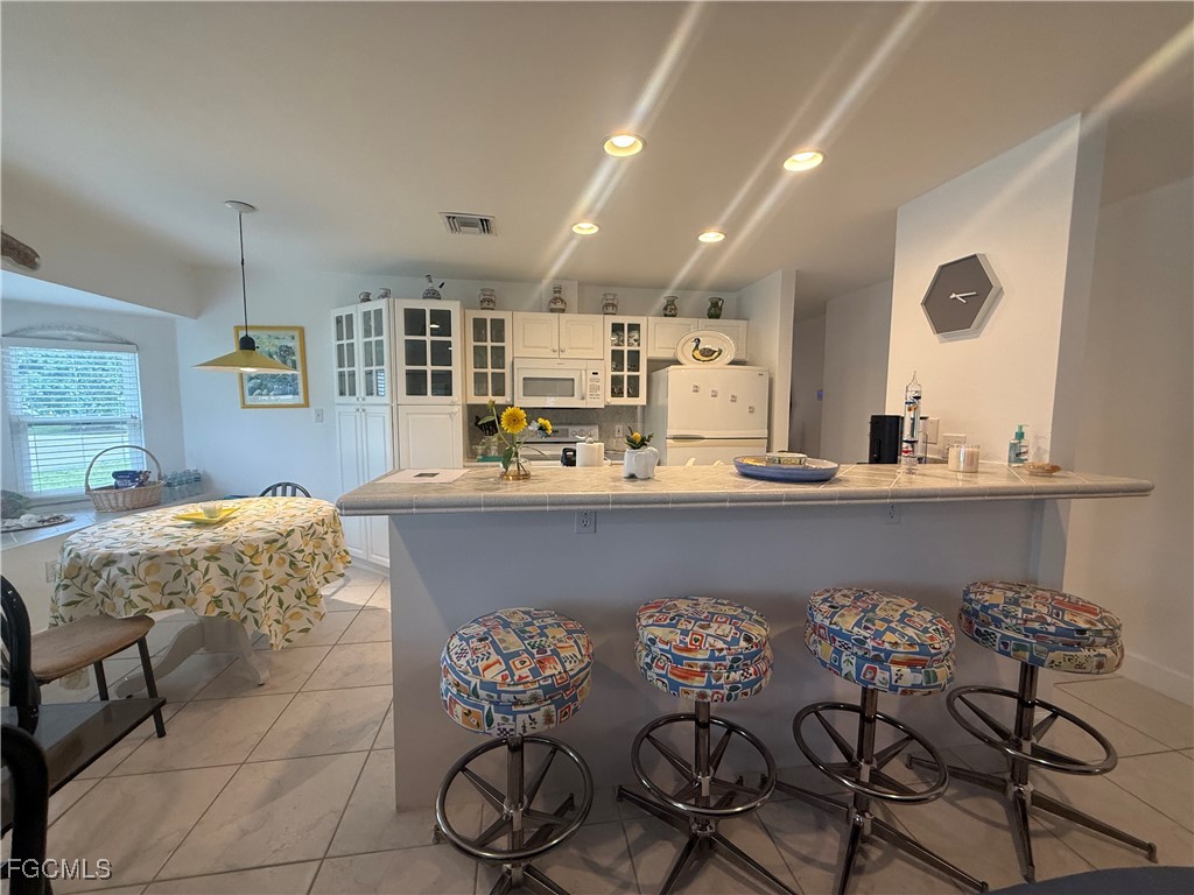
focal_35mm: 14
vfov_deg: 85.7
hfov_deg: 102.1
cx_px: 597
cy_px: 448
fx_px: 483
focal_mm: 2.22
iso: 250
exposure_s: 1/120
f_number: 2.2
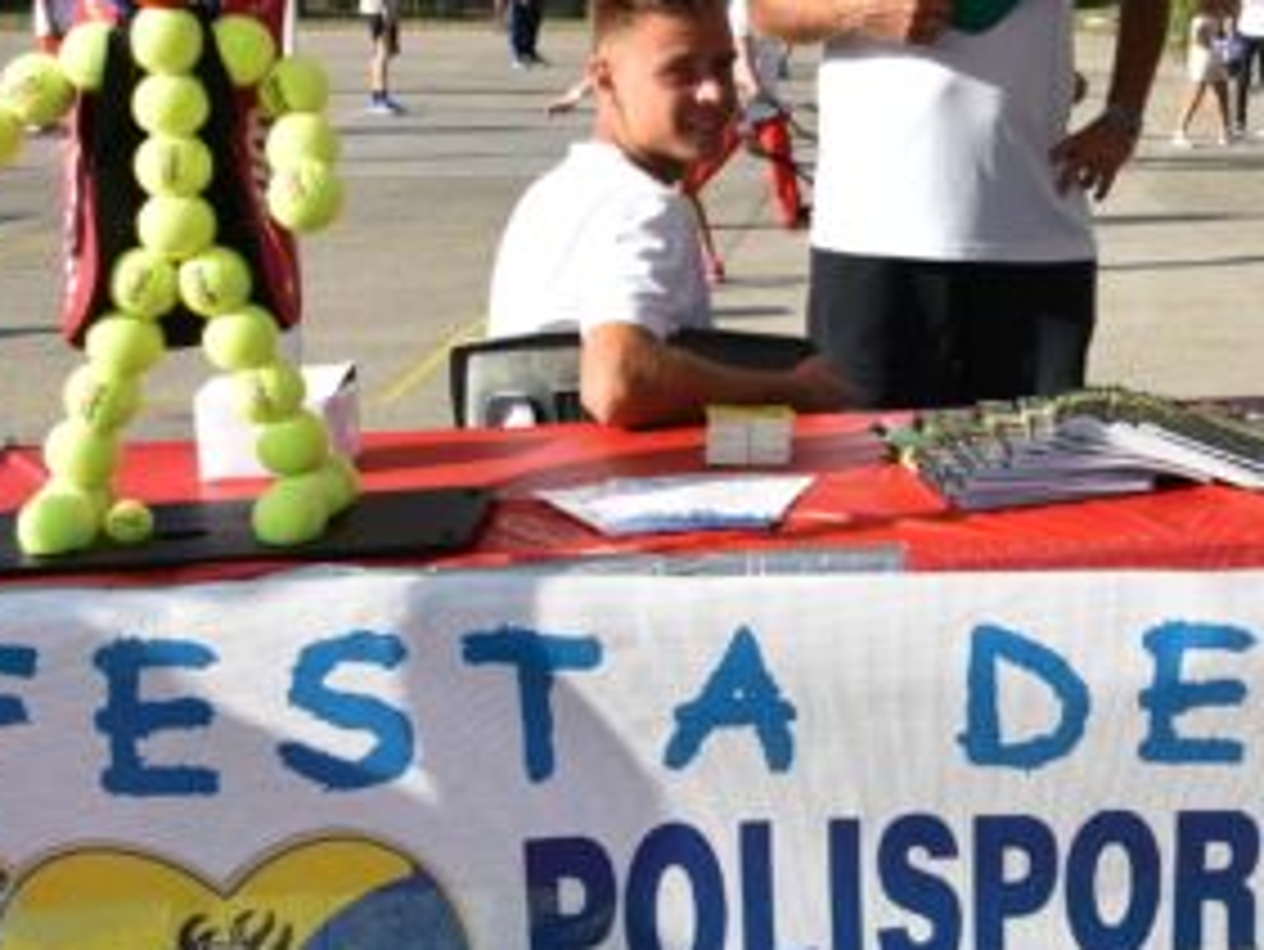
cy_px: 252
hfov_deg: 25.8
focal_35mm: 71
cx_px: 1300
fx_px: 2594
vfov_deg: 20.6
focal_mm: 18
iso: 100
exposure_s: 1/250
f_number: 8
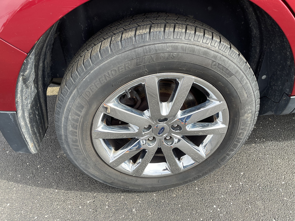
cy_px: 110
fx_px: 213
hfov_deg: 69.4
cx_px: 148
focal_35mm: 25
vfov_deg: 54.9
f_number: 1.6
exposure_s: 1/553
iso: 32
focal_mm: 5.1
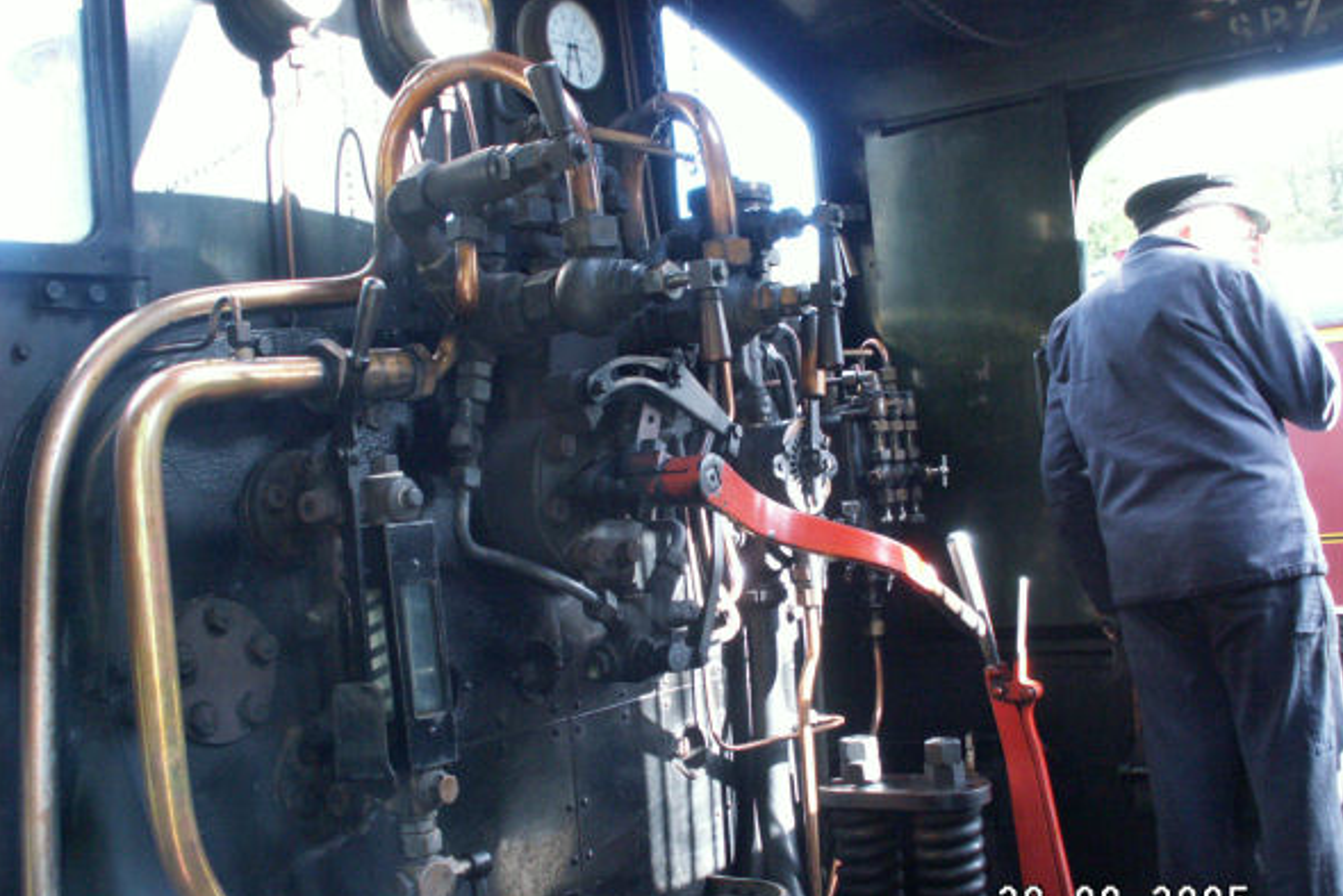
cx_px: 678
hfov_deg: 51.9
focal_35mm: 37
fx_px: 1381
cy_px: 491
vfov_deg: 36.0
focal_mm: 5.86
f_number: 2.8
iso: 125
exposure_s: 1/40
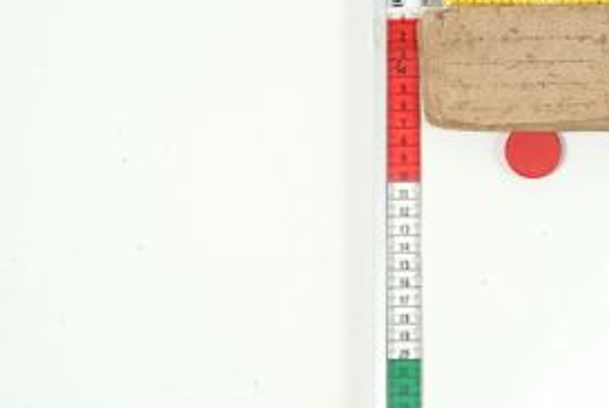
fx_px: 2812
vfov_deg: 8.3
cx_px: 551
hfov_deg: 12.3
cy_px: 155
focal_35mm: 166
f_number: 13
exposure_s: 1/20
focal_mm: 59
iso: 160
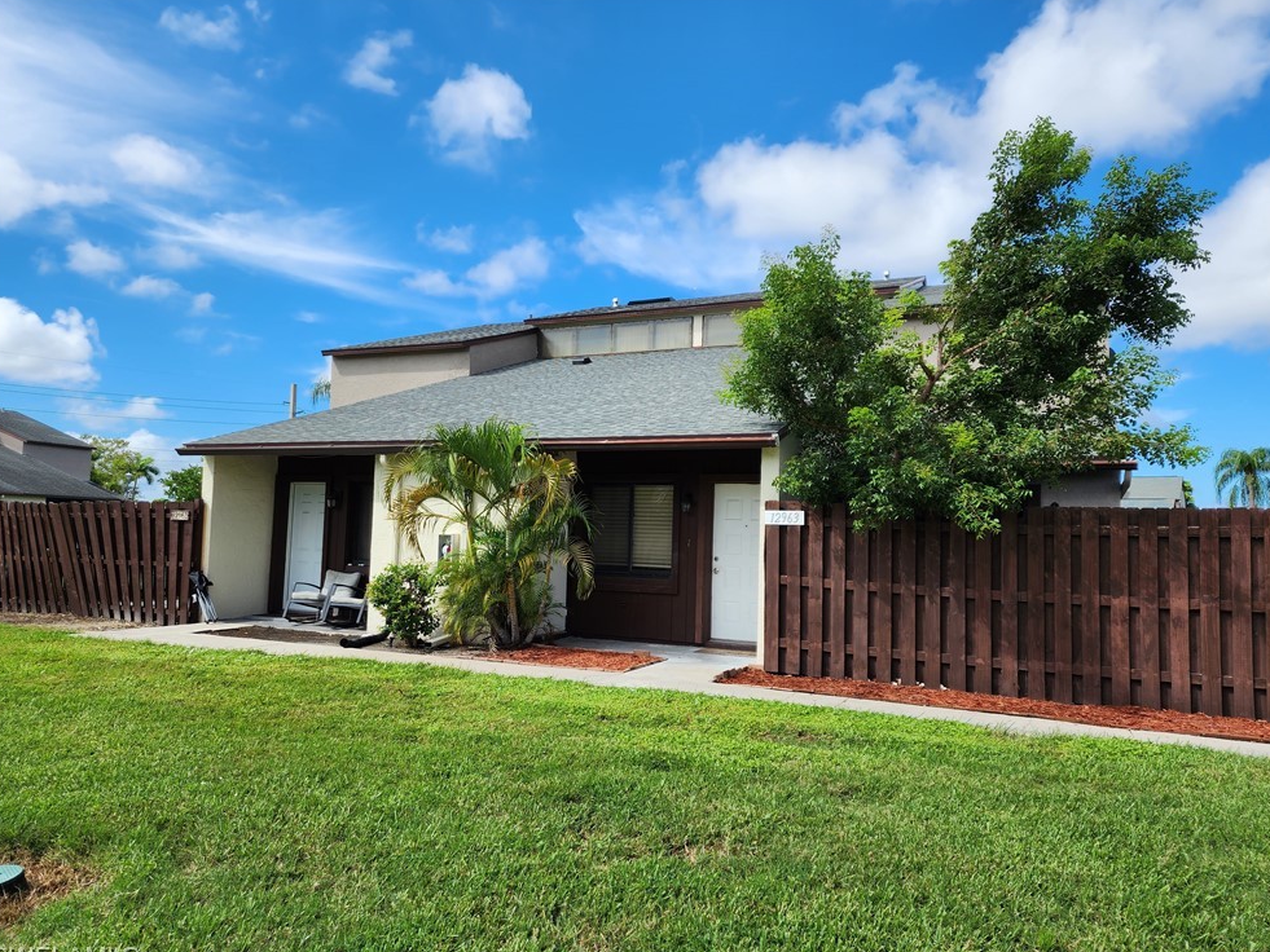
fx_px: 881
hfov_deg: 71.6
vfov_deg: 56.8
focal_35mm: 24
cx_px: 646
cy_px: 482
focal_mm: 6.4
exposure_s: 1/861
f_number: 1.8
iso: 12
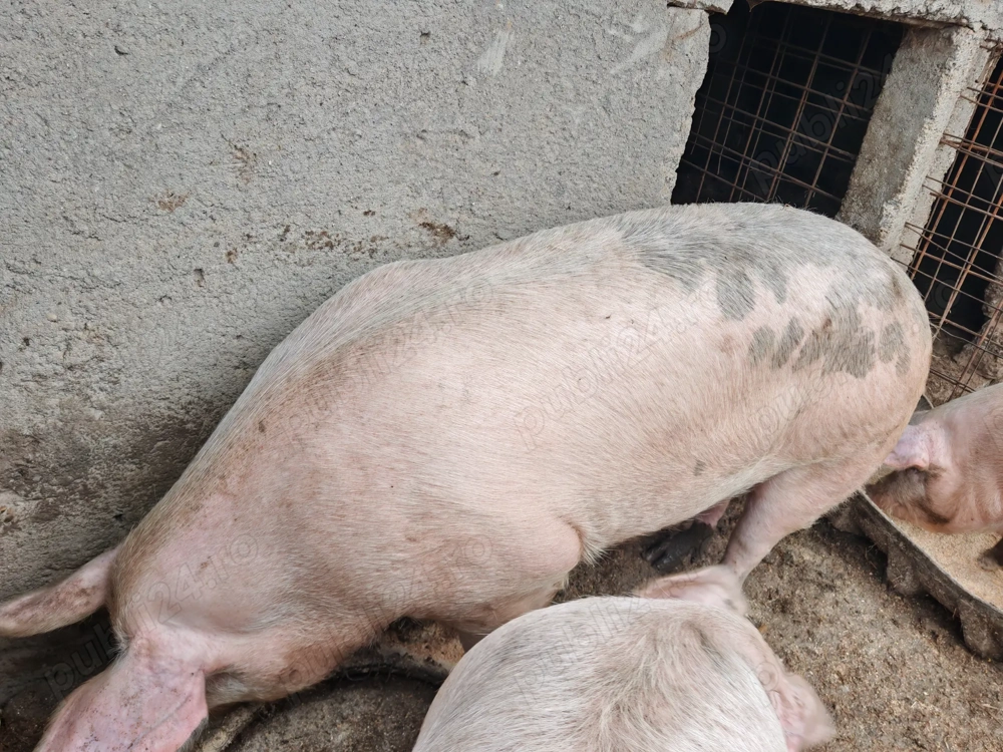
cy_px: 376
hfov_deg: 65.3
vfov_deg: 51.4
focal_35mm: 27
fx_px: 782
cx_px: 502
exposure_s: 1/100
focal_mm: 6.67
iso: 100
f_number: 1.9
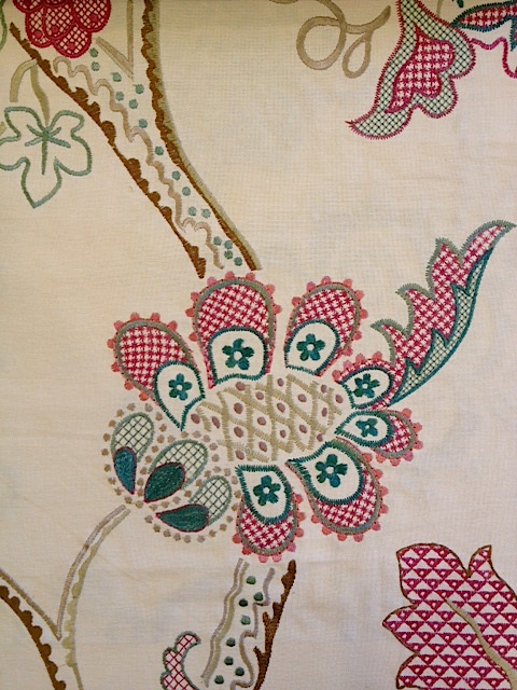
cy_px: 345
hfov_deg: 40.7
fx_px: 697
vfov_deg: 52.6
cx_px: 258
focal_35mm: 35
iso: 50
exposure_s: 1/24
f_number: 2.4
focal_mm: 4.28
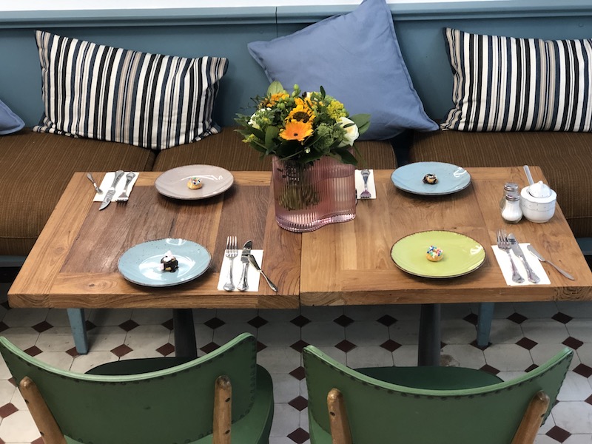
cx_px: 296
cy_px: 222
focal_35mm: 57
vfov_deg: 25.7
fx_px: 975
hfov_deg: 33.8
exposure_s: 1/33
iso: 160
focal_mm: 6.6
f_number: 2.8
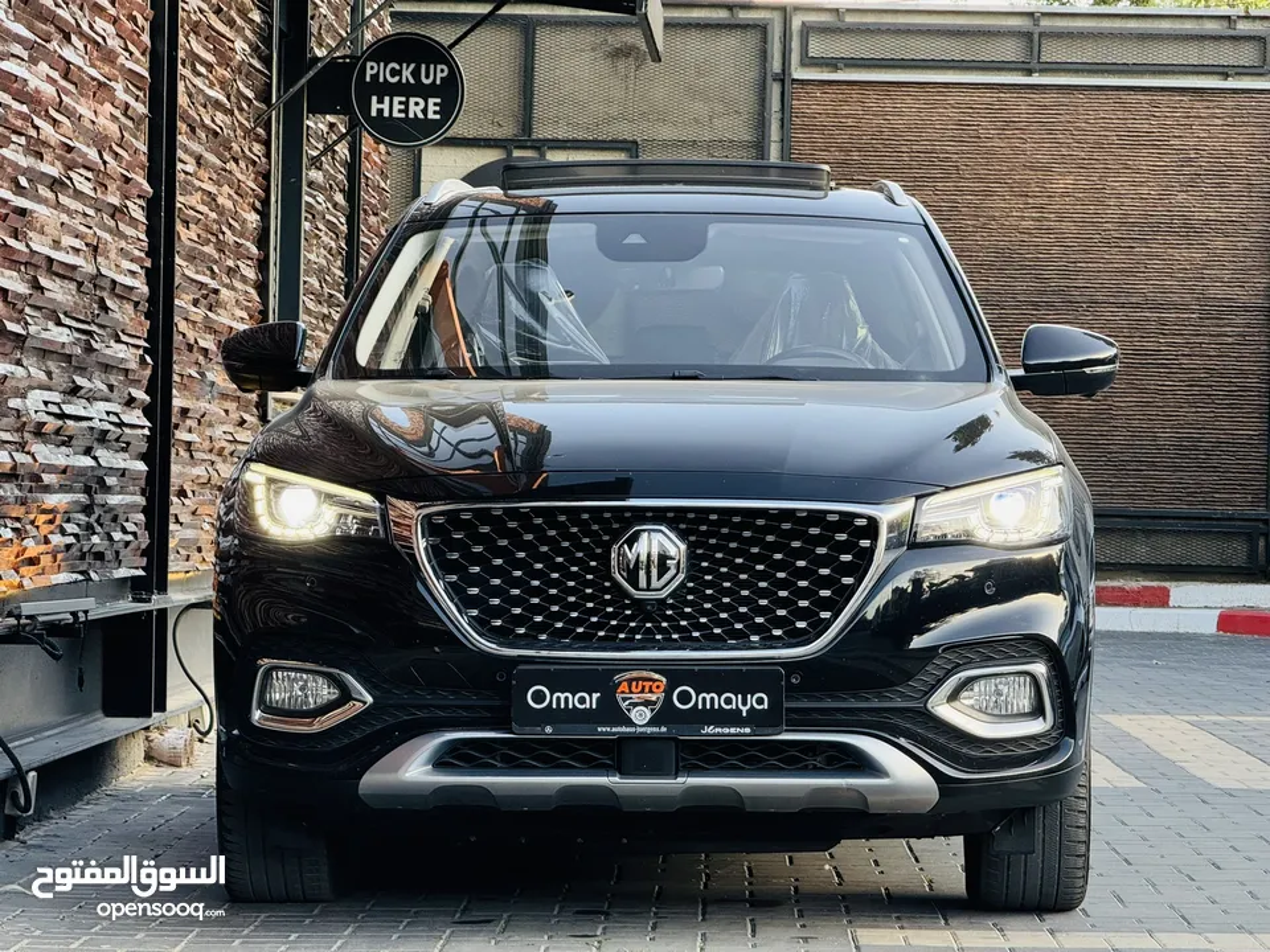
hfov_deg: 16.4
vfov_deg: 12.3
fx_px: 4403
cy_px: 476
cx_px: 635
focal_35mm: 120
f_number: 2.8
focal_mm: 15.66
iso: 160
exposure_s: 1/113
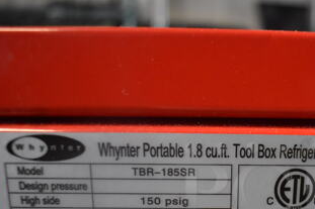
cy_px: 189
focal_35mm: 53
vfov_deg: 24.7
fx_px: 463
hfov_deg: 36.3
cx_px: 252
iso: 2800
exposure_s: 1/125
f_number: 3.5
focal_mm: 18
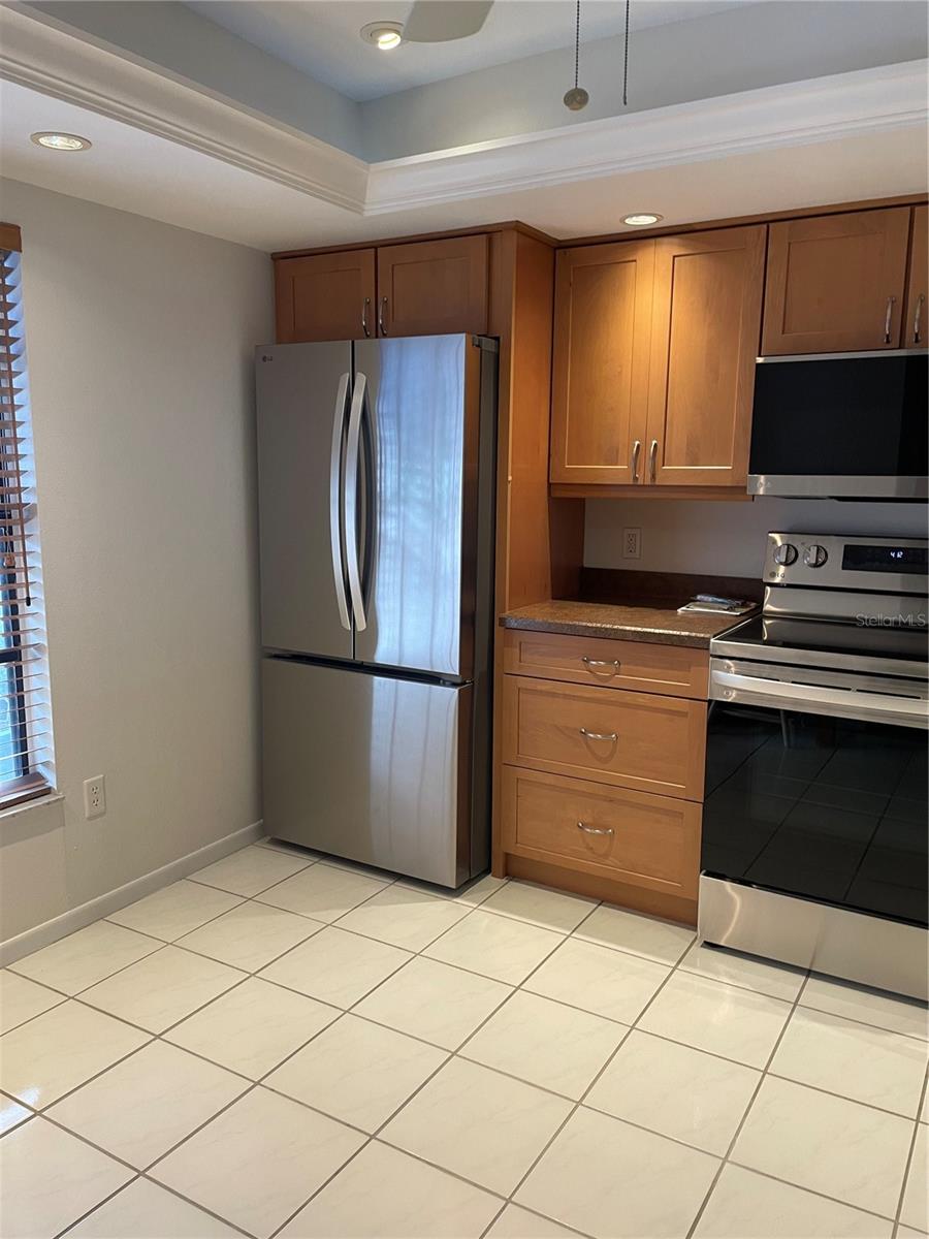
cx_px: 464
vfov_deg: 67.3
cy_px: 620
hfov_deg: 53.1
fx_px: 930
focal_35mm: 26
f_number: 1.6
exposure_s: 1/60
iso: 80
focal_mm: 4.2
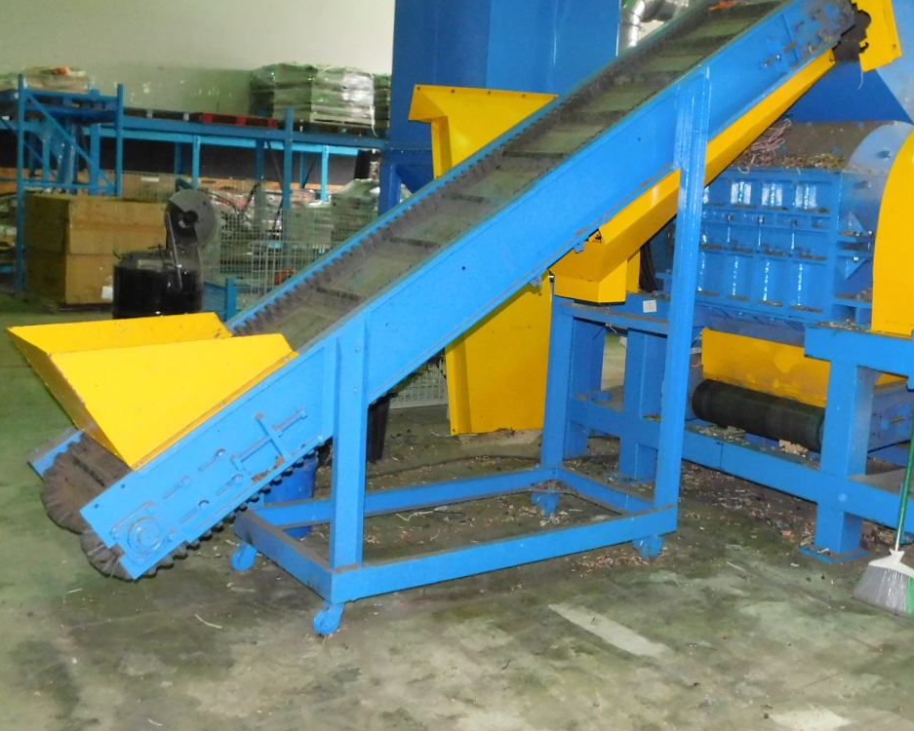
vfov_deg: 37.3
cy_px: 307
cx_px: 603
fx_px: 1082
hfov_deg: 45.2
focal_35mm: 40
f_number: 3
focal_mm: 4.1
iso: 560
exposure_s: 1/30
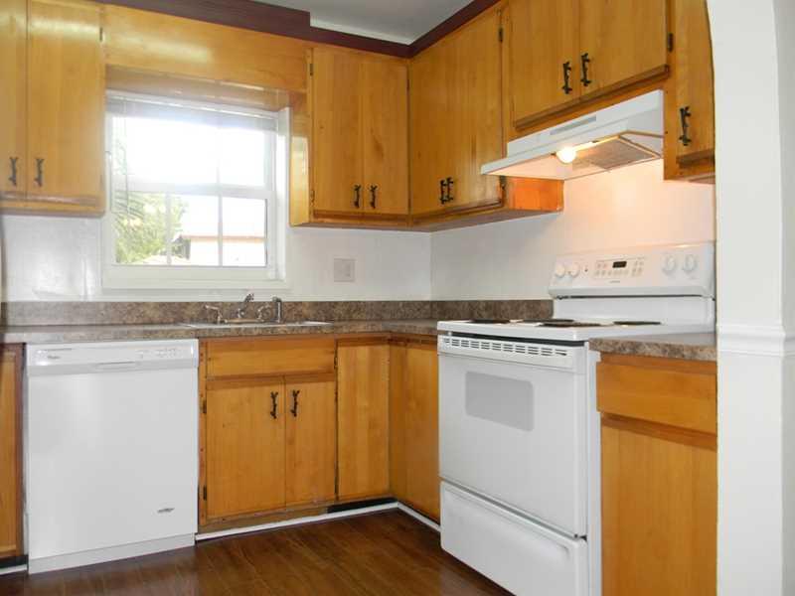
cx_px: 398
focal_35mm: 28
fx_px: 643
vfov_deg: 49.7
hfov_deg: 63.4
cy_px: 298
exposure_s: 1/30
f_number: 3.5
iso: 104
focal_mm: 5
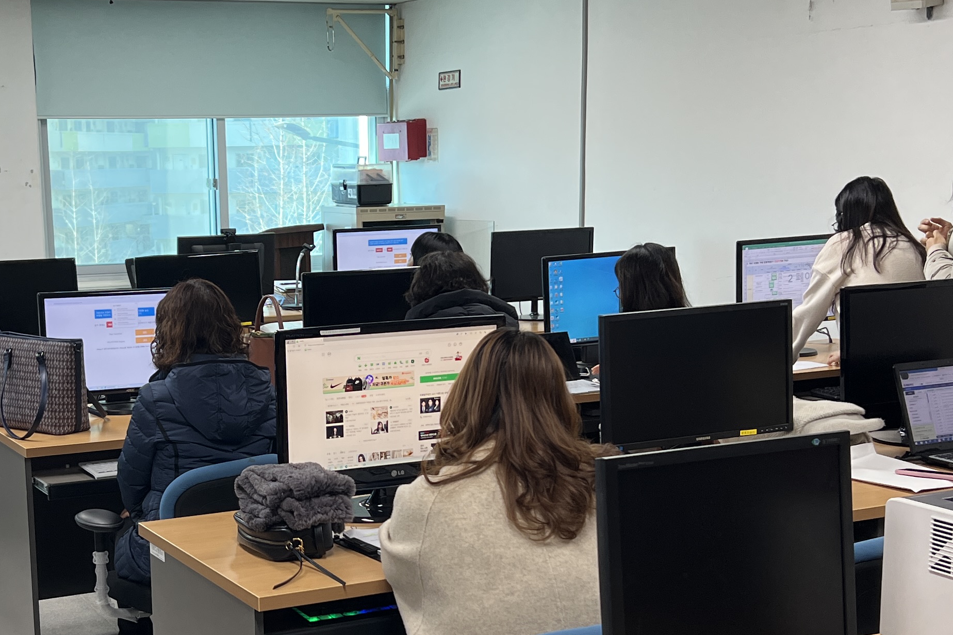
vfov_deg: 22.9
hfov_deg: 33.7
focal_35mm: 59
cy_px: 443
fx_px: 1562
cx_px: 339
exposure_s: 1/120
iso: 64
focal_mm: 5.7
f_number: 1.5
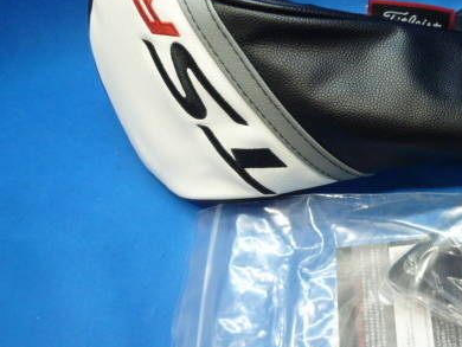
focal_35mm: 41
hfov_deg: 43.3
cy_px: 213
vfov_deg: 35.0
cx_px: 378
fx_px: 548
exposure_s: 1/30
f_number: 2.8
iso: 200
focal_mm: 4.5
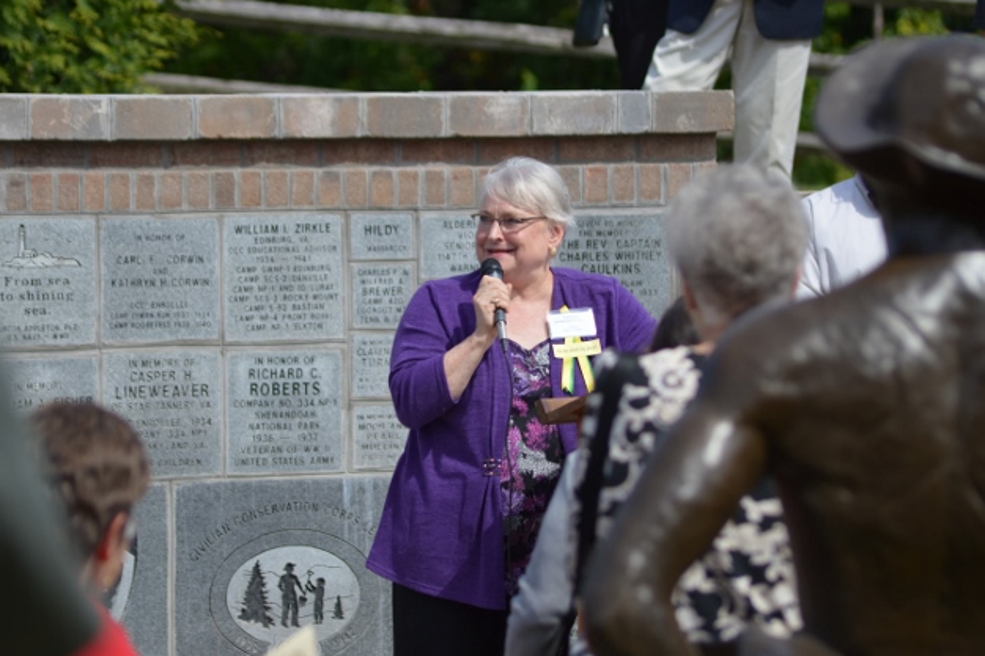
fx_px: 6291
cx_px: 485
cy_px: 332
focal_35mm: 230
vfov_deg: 6.0
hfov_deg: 9.0
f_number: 4.5
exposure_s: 1/640
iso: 100
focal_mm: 150
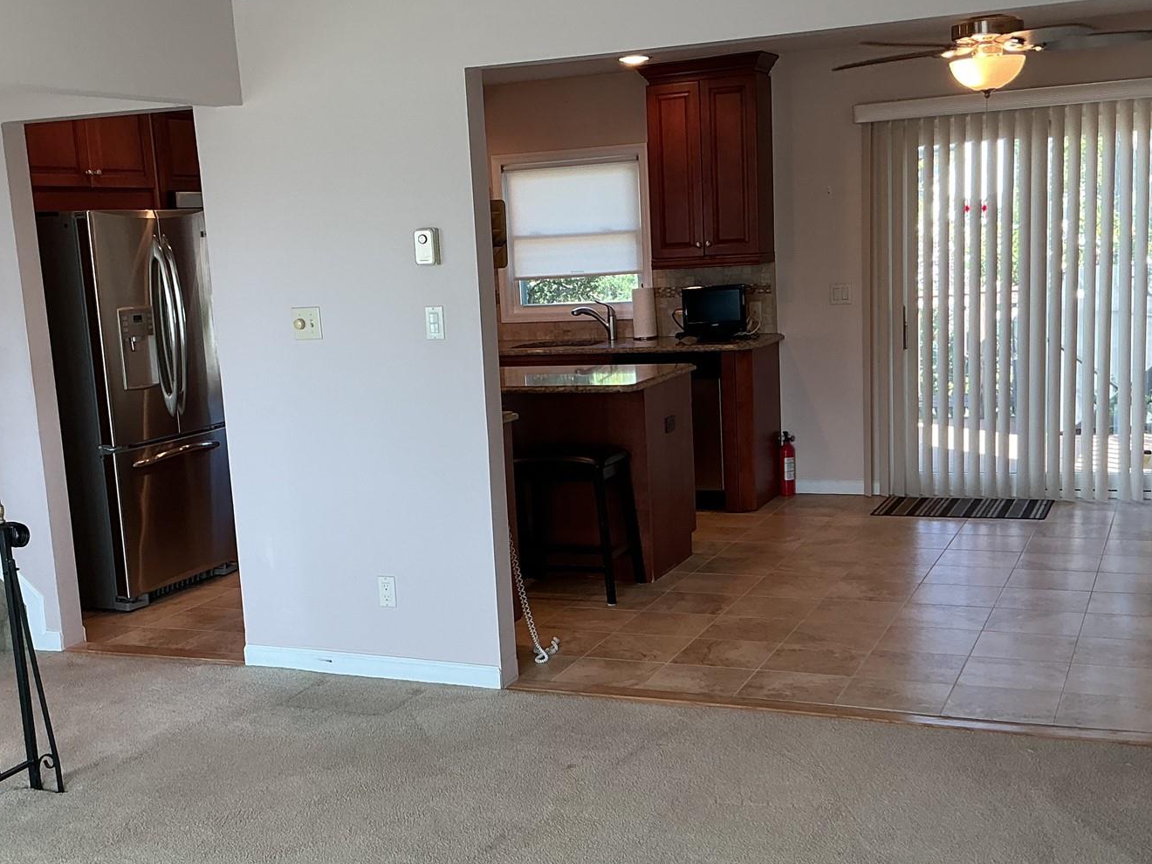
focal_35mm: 45
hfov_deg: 42.1
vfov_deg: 32.1
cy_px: 499
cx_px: 535
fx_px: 1498
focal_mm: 3
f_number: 1.8
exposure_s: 1/60
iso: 40
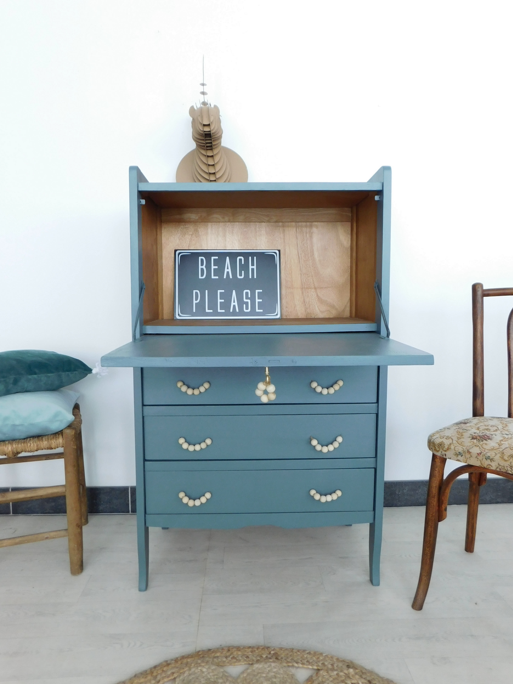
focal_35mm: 23
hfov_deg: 58.9
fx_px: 454
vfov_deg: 73.9
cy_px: 342
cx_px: 256
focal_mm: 4
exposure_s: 1/20
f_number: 3
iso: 125
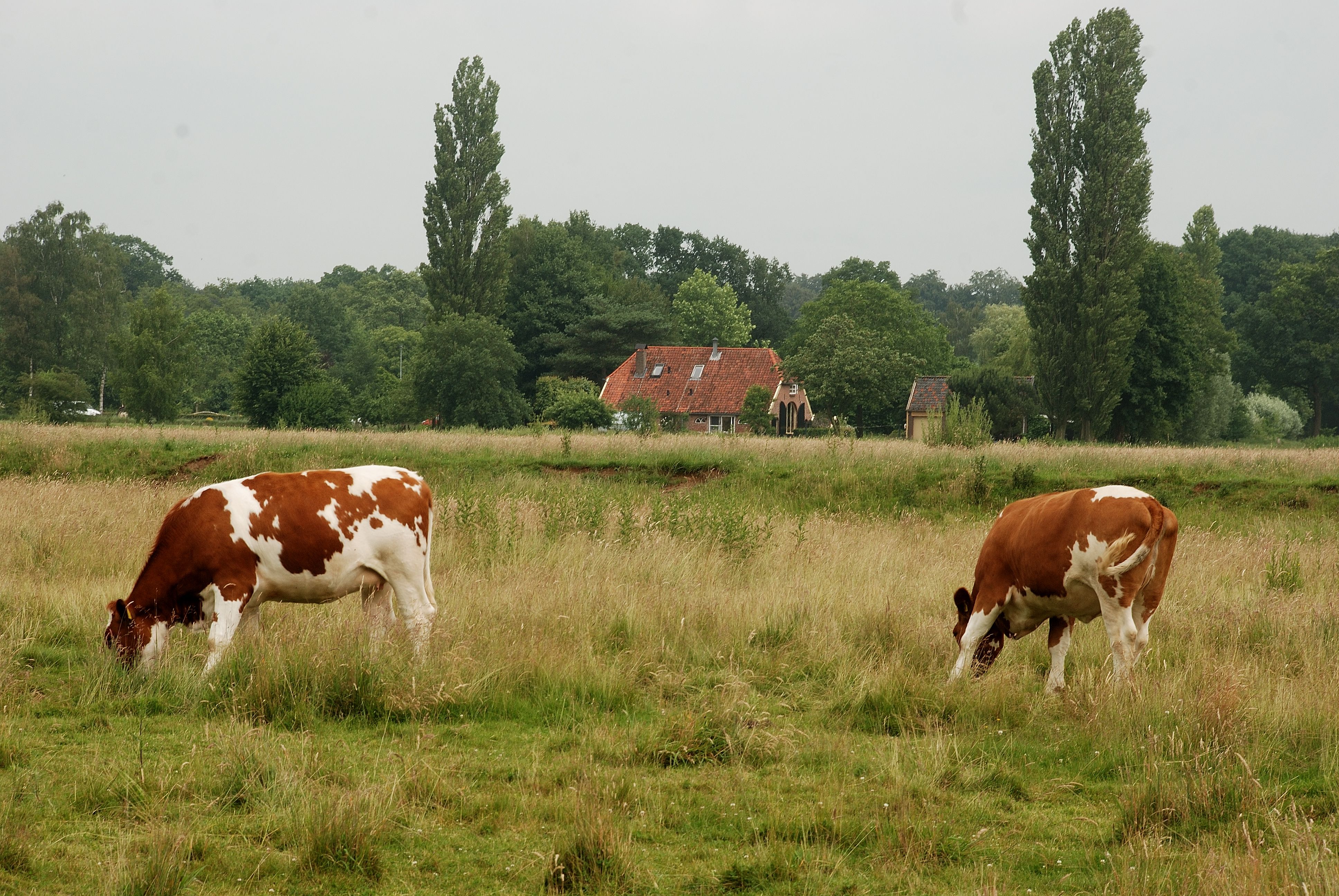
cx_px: 670
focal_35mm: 128
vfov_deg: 10.8
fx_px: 4748
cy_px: 448
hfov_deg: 16.1
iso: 100
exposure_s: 1/80
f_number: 11
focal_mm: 85
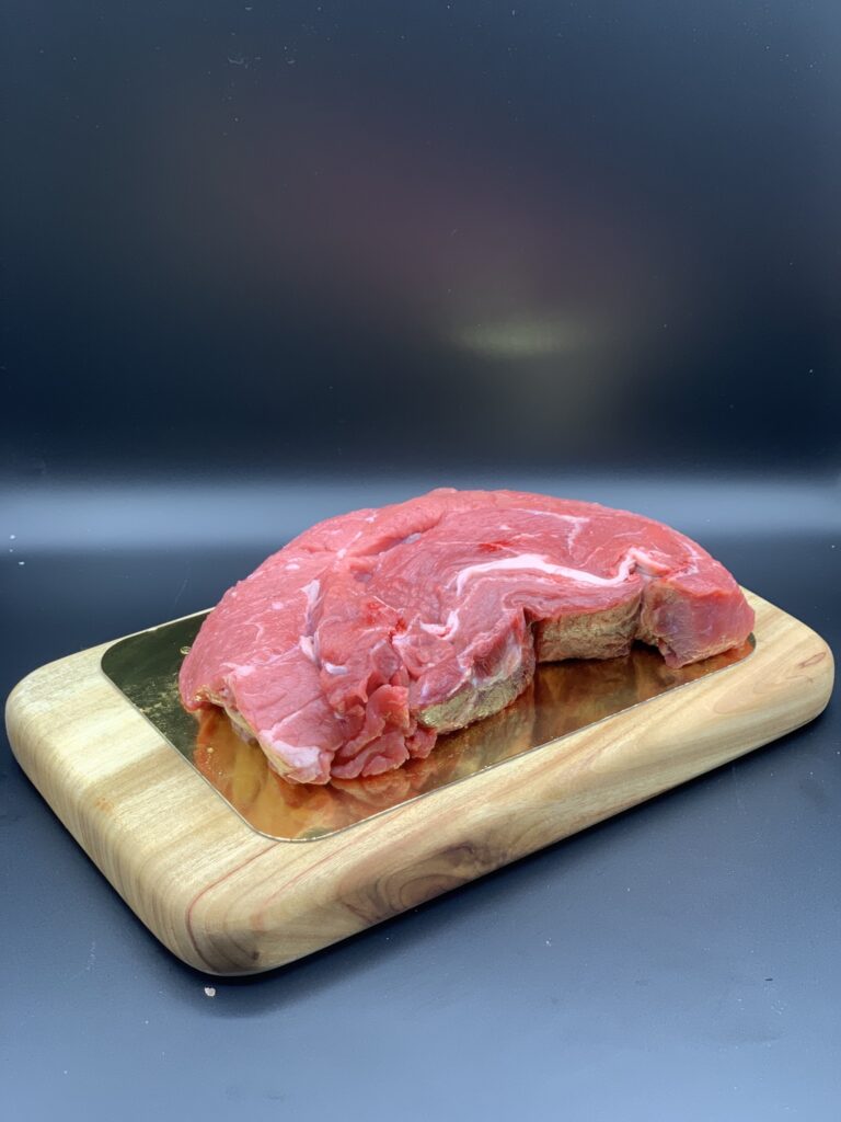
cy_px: 561
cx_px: 420
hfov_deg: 28.0
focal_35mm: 52
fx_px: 1684
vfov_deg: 36.8
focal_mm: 6
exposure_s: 1/100
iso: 32
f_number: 2.4
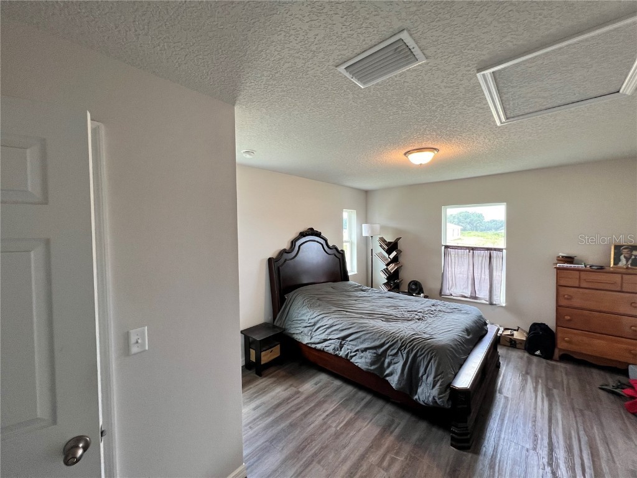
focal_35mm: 13
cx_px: 318
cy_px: 239
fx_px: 239
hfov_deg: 106.2
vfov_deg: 89.9
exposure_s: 1/120
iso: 250
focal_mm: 1.57
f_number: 1.8
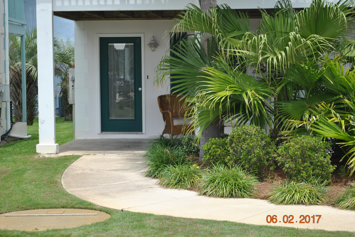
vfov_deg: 16.6
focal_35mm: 82
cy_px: 118
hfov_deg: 24.6
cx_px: 178
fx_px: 814
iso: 100
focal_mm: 55
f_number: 5.6
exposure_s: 1/200
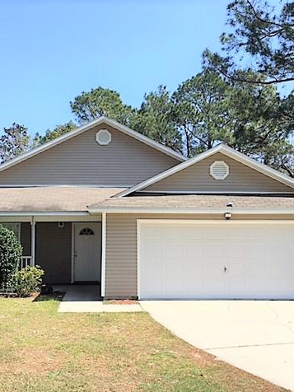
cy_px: 196
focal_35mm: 39
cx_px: 128
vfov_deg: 47.9
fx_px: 442
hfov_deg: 36.8
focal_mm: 4.15
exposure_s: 1/1374
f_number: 2.2
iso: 25
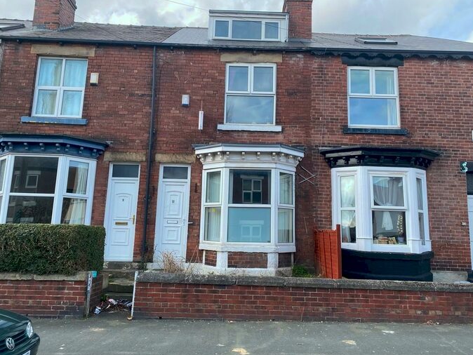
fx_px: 369
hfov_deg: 65.3
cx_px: 234
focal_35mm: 27
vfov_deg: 51.4
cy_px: 177
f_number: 1.8
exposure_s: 1/658
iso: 32
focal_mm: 4.25
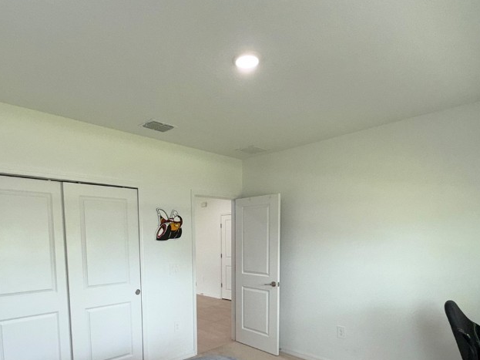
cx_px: 217
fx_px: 319
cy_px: 265
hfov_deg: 73.8
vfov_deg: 56.3
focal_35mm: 23
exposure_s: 1/122
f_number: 2.2
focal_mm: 2.22
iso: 64
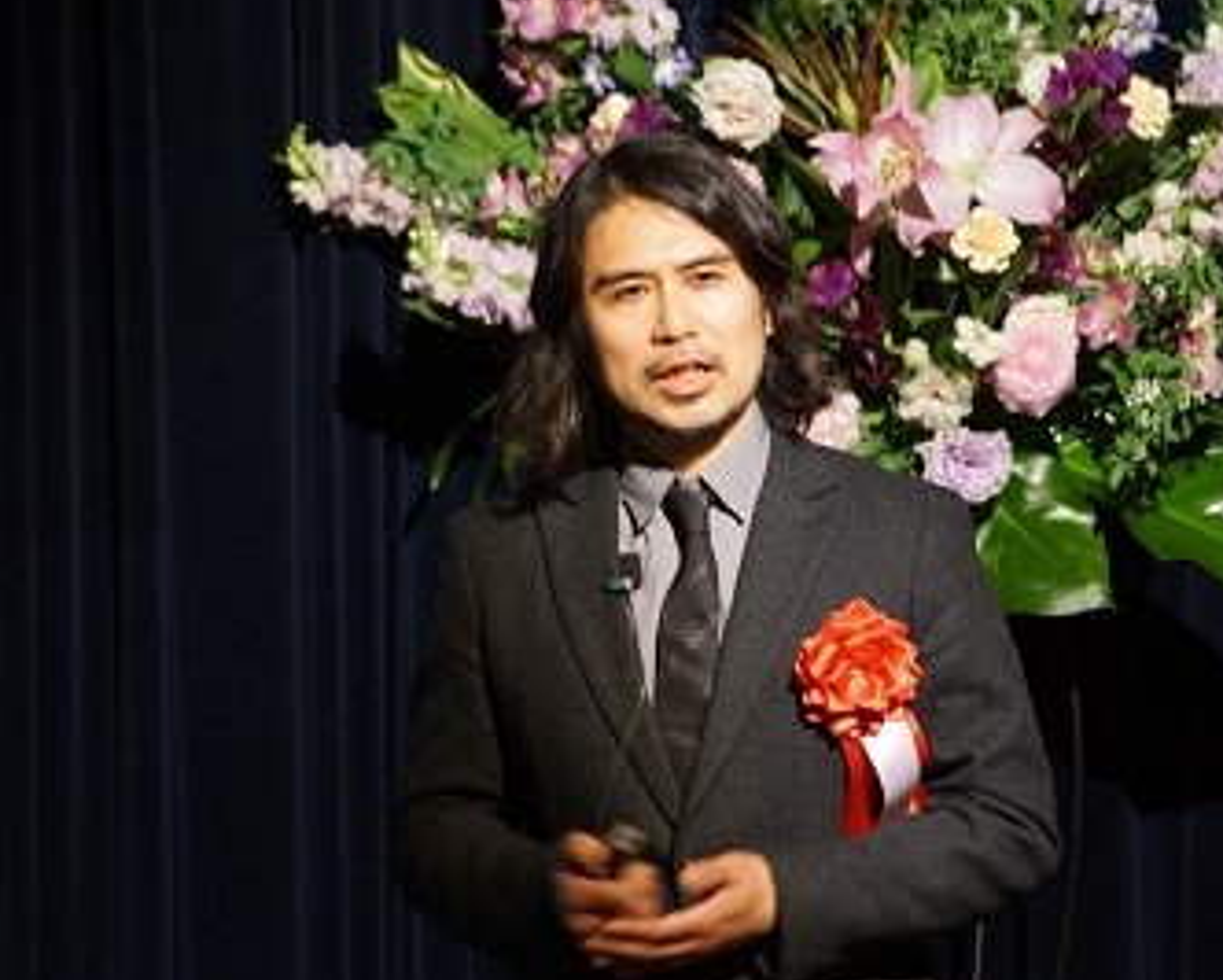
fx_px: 15610
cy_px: 536
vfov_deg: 3.6
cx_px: 637
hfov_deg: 4.5
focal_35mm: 431
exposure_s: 1/25
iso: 1600
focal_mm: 200
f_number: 5.6
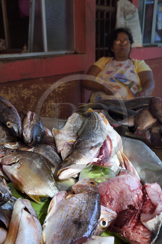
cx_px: 81
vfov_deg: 53.2
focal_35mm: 36
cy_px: 122
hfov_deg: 36.8
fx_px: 243
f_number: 10
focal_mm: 36
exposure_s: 1/80
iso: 800
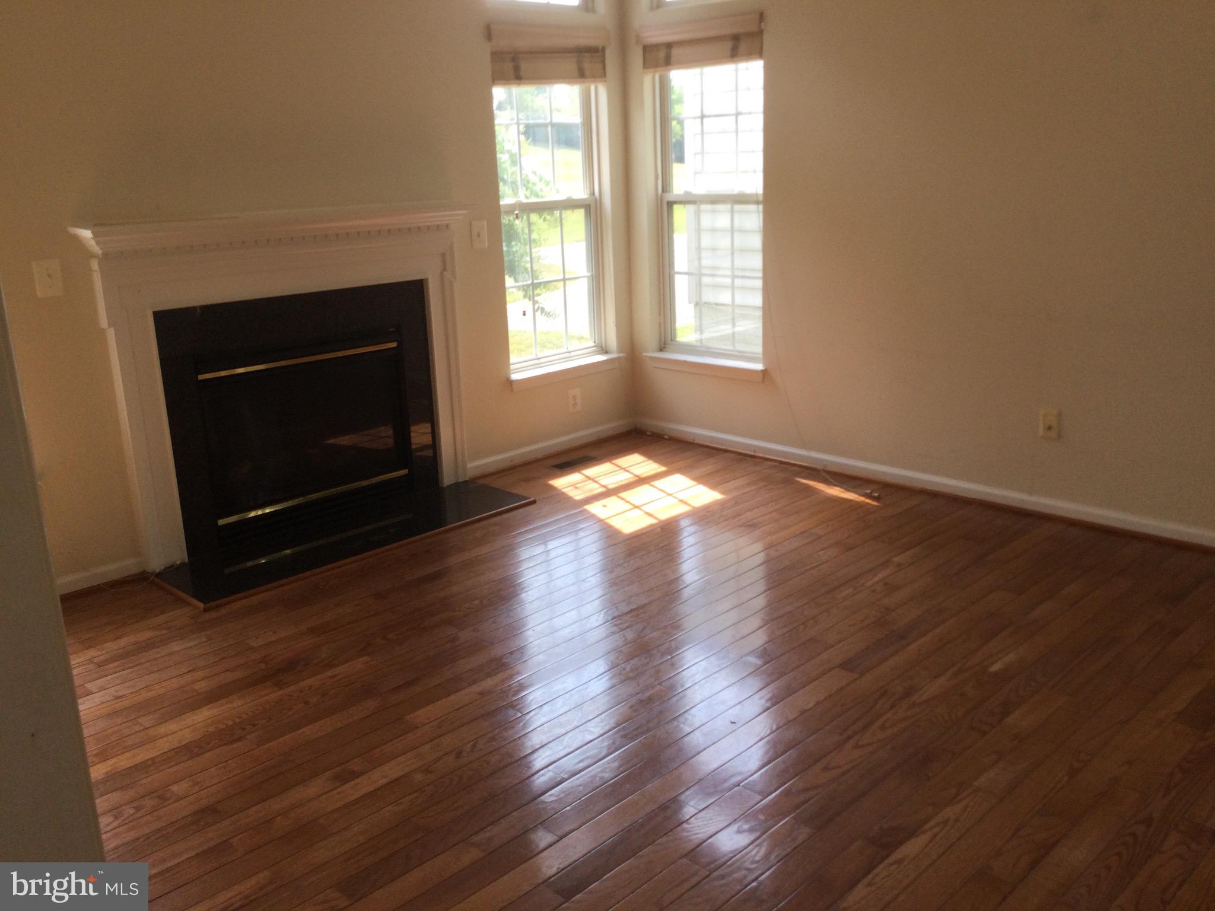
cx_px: 608
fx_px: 1088
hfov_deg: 58.4
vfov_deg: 45.4
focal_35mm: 31
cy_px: 456
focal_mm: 3.3
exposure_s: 1/120
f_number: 2.4
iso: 32
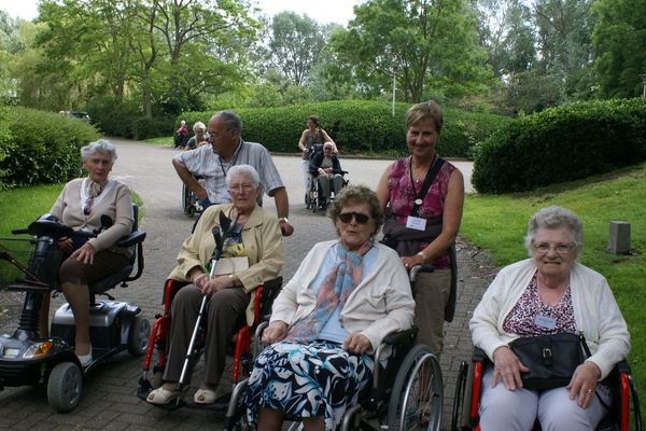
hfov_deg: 53.1
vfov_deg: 36.9
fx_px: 646
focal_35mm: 36
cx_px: 323
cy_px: 216
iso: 100
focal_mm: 24
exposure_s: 1/60
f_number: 8
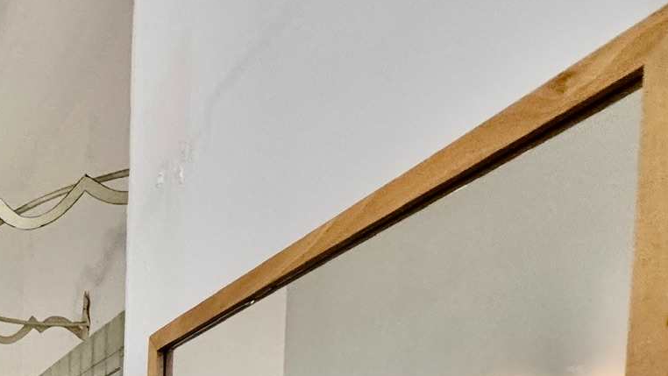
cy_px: 598
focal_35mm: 41
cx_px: -222
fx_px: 726
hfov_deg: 33.8
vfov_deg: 22.5
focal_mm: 2.22
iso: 200
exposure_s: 1/50
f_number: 2.2
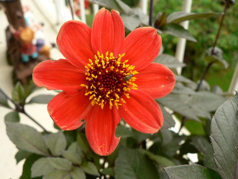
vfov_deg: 39.7
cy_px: 90
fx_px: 248
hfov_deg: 51.4
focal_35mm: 36
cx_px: 119
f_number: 4
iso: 100
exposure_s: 1/80
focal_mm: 6
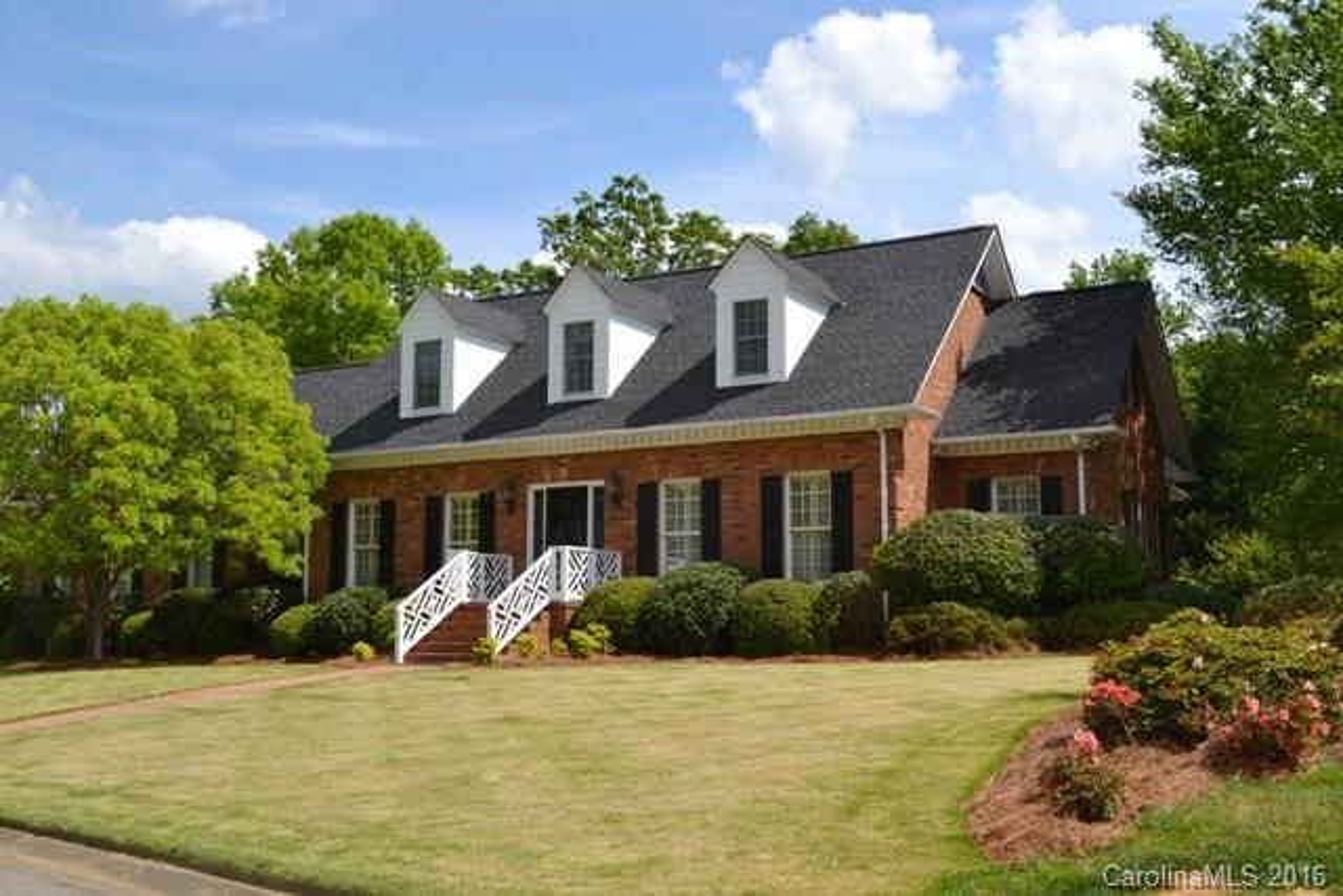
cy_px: 448
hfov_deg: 49.5
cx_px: 672
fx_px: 1455
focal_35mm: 39
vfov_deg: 34.2
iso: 100
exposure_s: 1/200
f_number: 9
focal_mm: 26
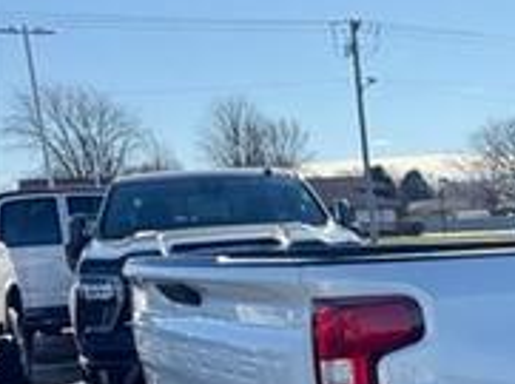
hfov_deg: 24.6
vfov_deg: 20.7
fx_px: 995
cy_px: 435
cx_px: 700
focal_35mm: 67
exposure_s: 1/3425
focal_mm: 6.76
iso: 100
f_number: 1.78
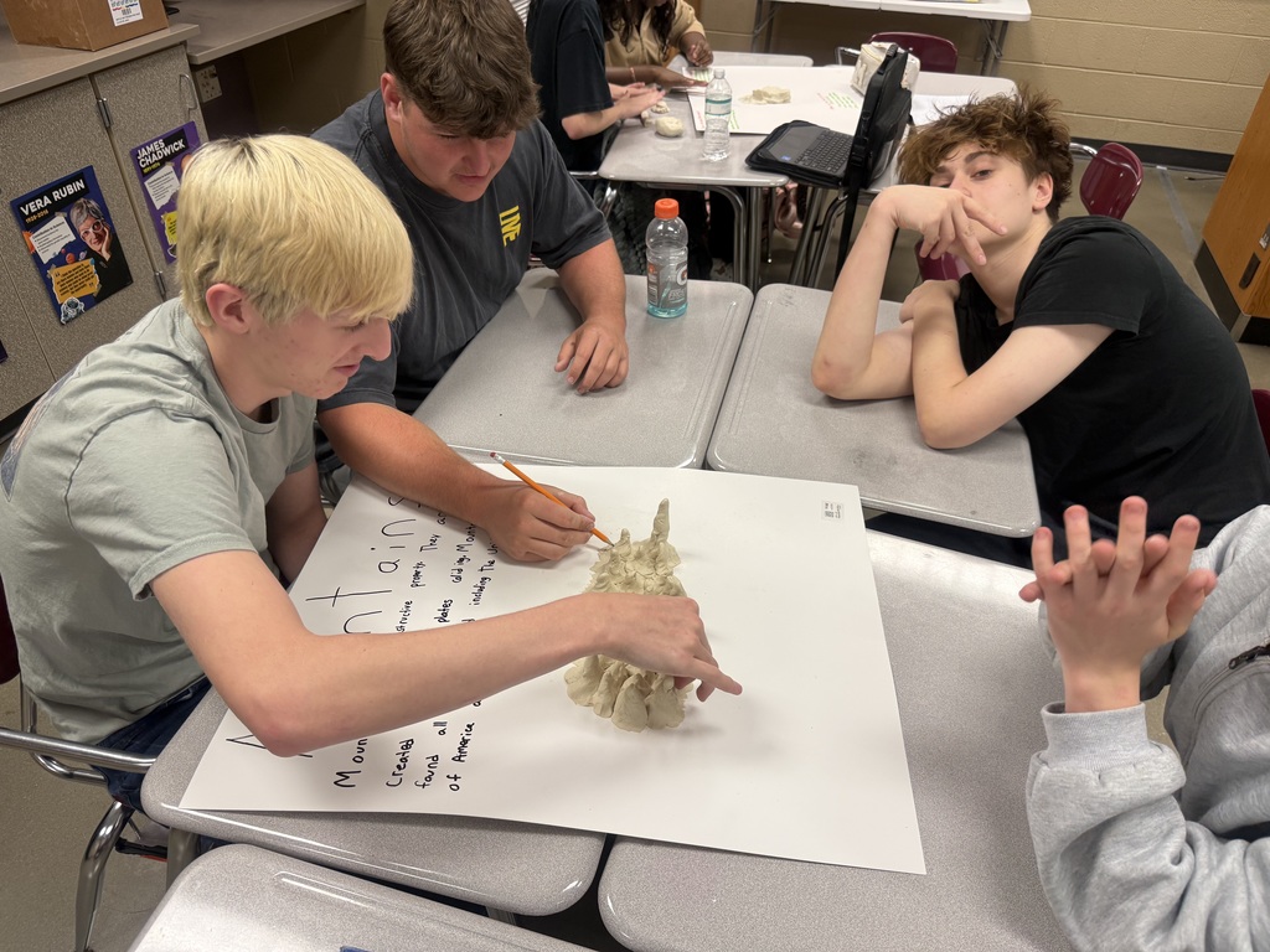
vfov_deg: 56.8
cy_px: 476
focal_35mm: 24
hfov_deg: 71.6
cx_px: 635
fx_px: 881
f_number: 1.78
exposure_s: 1/60
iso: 125
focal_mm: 6.76
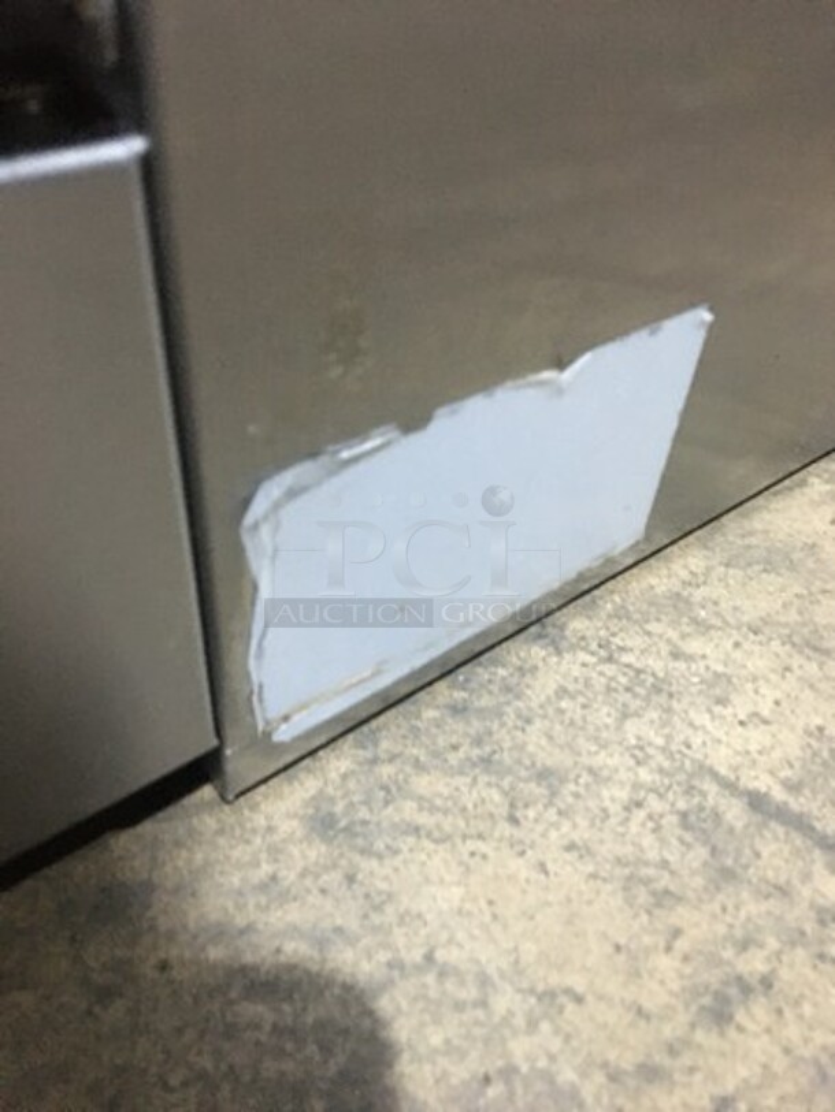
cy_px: 556
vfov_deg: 61.7
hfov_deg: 48.2
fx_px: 932
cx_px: 418
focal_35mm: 29
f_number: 2.2
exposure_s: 1/15
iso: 320
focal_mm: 4.15
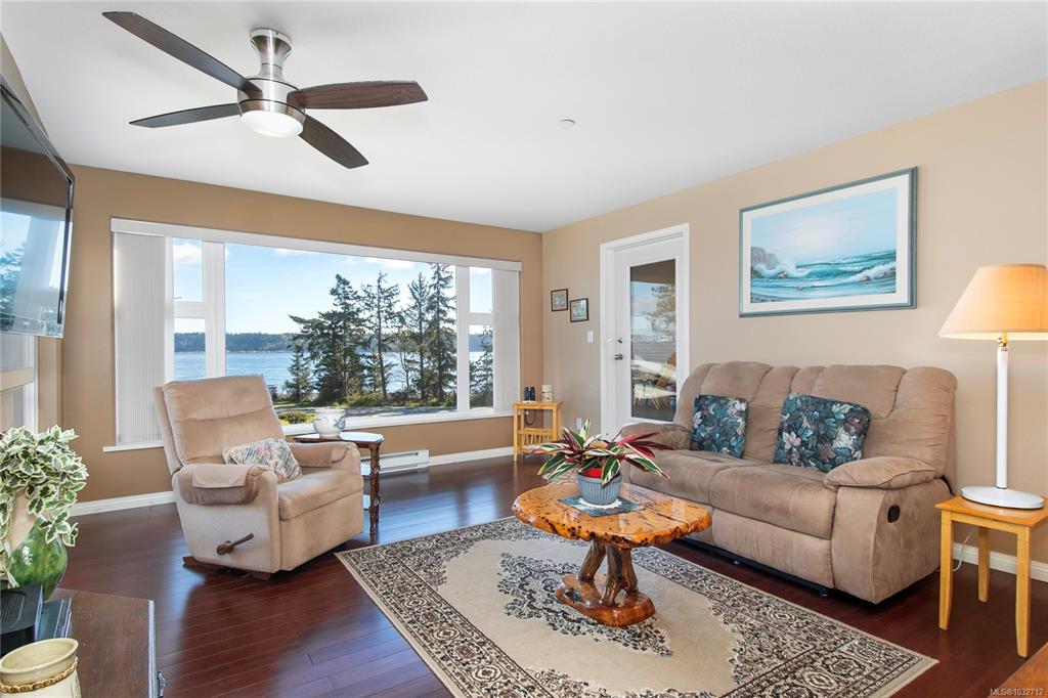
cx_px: 524
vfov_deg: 67.3
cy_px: 349
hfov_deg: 90.0
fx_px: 524
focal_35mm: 18
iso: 320
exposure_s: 1/15
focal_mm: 12
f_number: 8
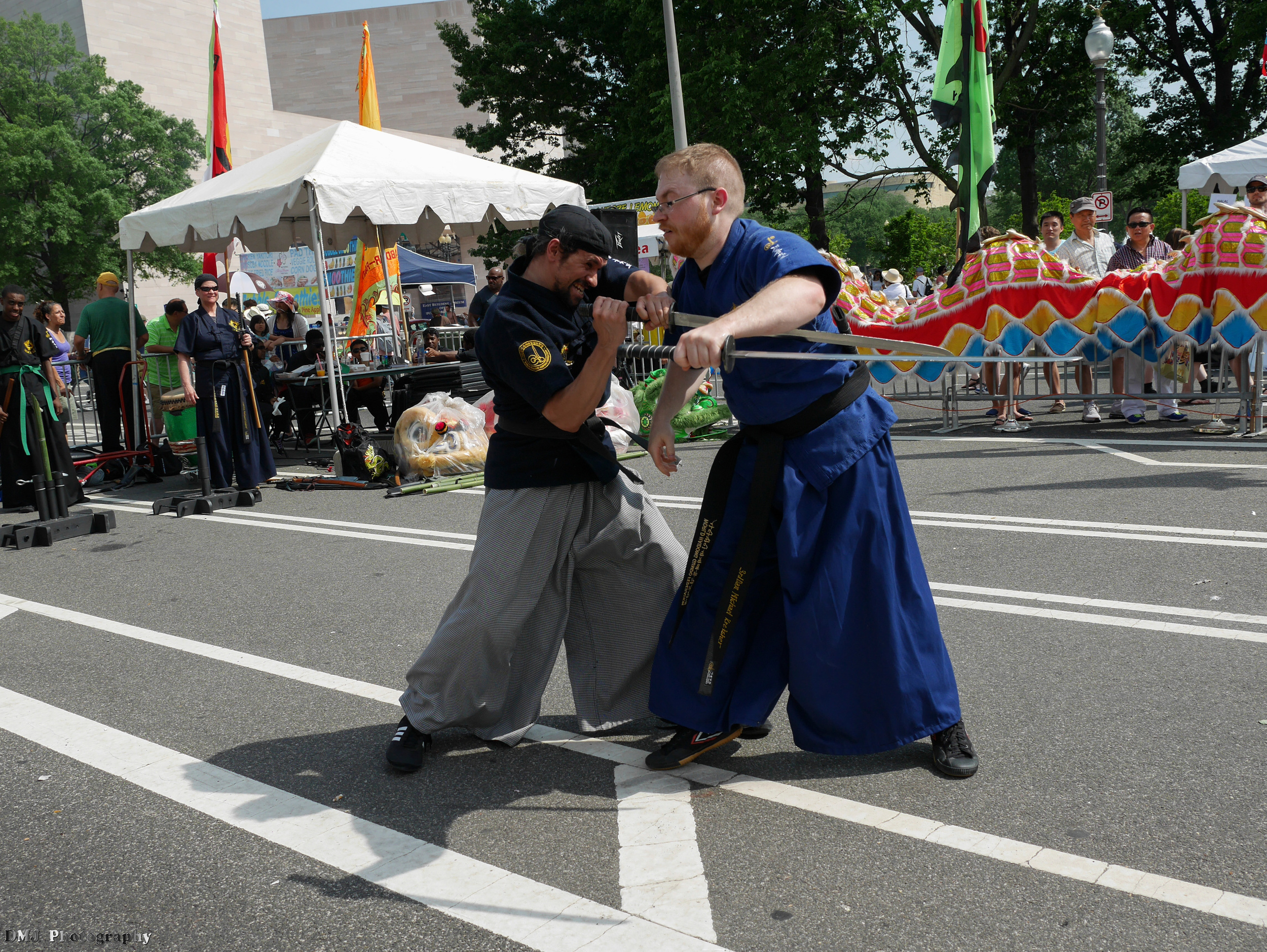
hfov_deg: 53.9
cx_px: 634
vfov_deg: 41.8
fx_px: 1245
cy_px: 476
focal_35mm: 34
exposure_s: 1/1250
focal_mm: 17
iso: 200
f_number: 4.5
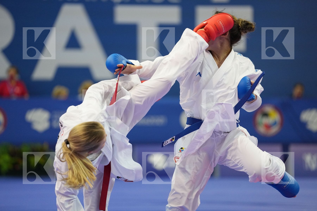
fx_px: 1761
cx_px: 158
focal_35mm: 200
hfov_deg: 10.3
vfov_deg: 6.9
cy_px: 106
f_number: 2.8
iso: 3200
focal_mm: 200
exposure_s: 1/1000
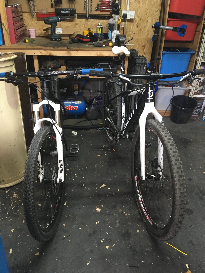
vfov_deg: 61.7
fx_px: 229
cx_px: 102
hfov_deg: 48.2
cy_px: 136
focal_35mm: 29
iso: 200
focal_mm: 4.15
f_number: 2.2
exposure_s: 1/33
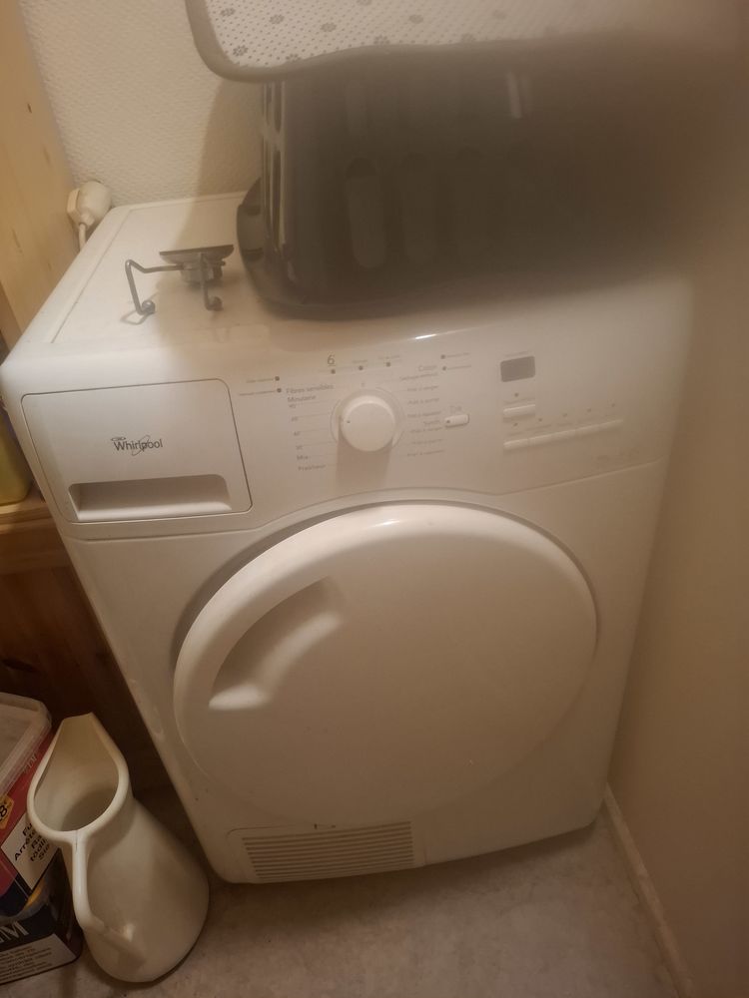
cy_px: 499
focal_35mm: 23
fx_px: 664
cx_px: 374
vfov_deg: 73.9
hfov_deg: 58.9
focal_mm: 5.54
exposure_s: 1/25
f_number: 1.8
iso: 640
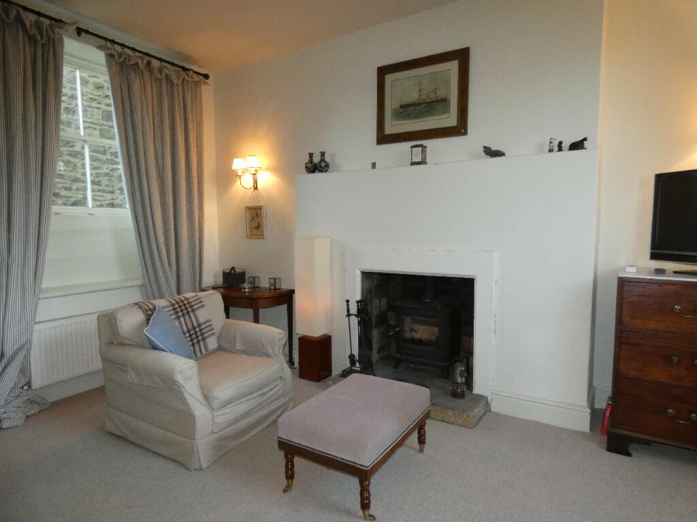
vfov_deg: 66.0
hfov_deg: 81.7
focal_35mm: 20
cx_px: 348
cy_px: 261
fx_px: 403
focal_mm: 3.6
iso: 500
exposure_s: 1/60
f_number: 2.8
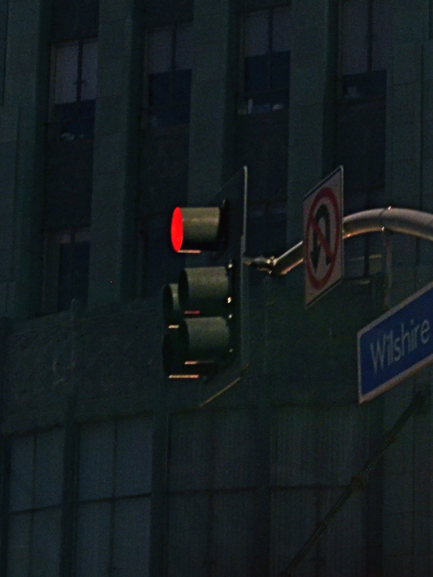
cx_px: 310
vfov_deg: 12.9
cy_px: 554
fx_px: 2526
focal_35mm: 151
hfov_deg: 9.8
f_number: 3.5
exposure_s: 1/40
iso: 1000
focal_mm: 35
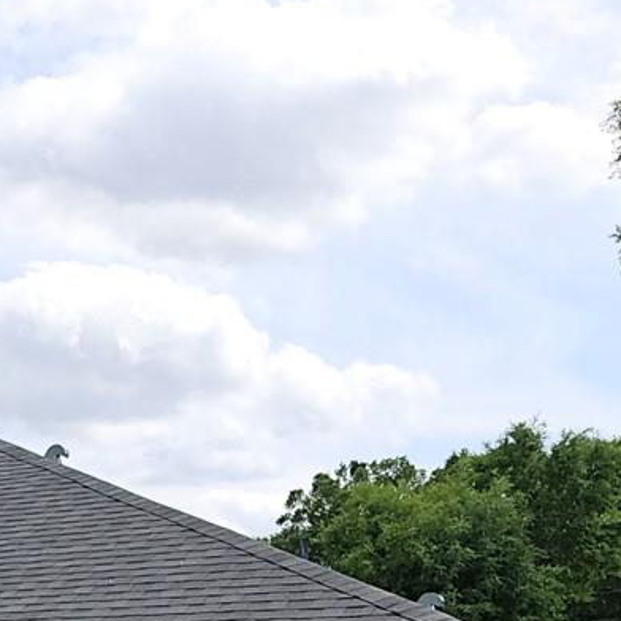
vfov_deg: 19.1
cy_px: 832
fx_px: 1685
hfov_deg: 16.8
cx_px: -542
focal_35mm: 83
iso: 10
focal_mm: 6.3
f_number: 1.7
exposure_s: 1/507
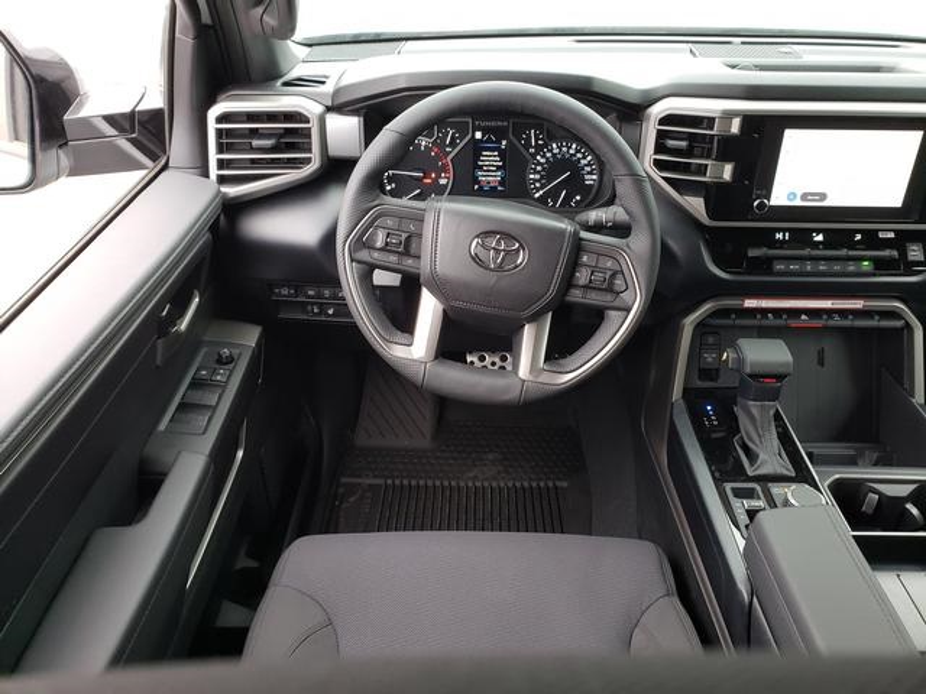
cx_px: 463
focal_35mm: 26
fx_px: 696
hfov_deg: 67.3
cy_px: 347
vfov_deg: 53.1
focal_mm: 4.3
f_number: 2.4
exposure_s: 1/50
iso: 250
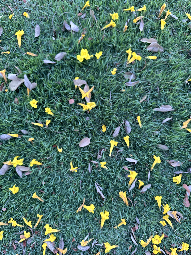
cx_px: 96
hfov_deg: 56.8
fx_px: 177
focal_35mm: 24
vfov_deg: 71.6
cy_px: 128
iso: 1000
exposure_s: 1/30
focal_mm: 6.76
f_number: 1.78
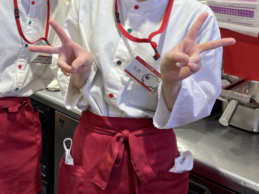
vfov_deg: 28.7
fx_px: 367
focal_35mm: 49
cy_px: 24
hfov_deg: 38.2
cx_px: 76
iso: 64
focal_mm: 4.2
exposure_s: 1/100
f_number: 1.6
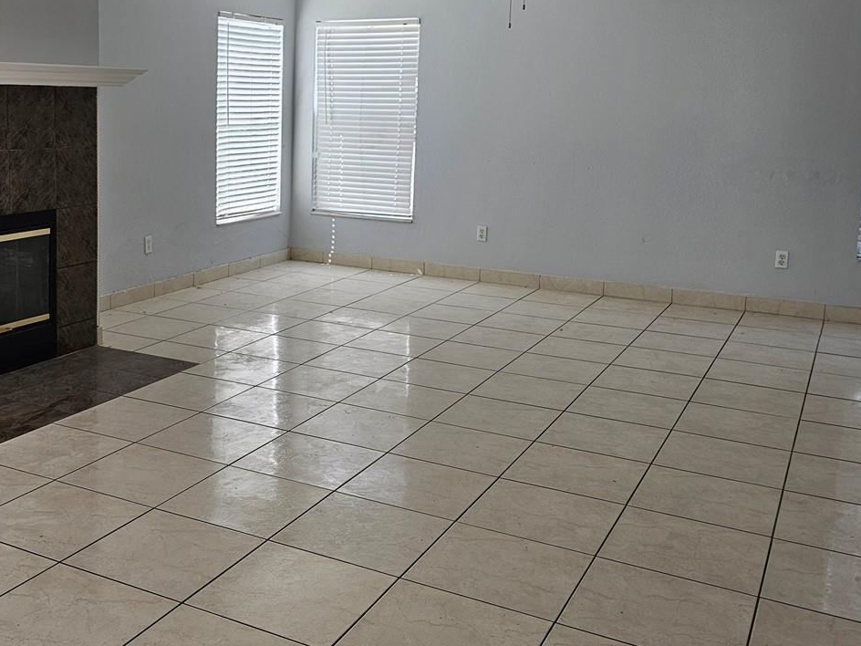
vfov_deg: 36.4
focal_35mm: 39
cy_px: 215
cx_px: 272
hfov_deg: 46.9
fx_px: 970
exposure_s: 1/120
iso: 40
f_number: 1.7
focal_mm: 6.3
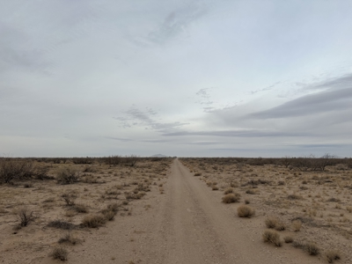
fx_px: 244
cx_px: 176
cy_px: 132
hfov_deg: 71.6
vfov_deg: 56.8
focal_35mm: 24
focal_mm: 6.86
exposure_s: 1/3717
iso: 80
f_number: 1.78
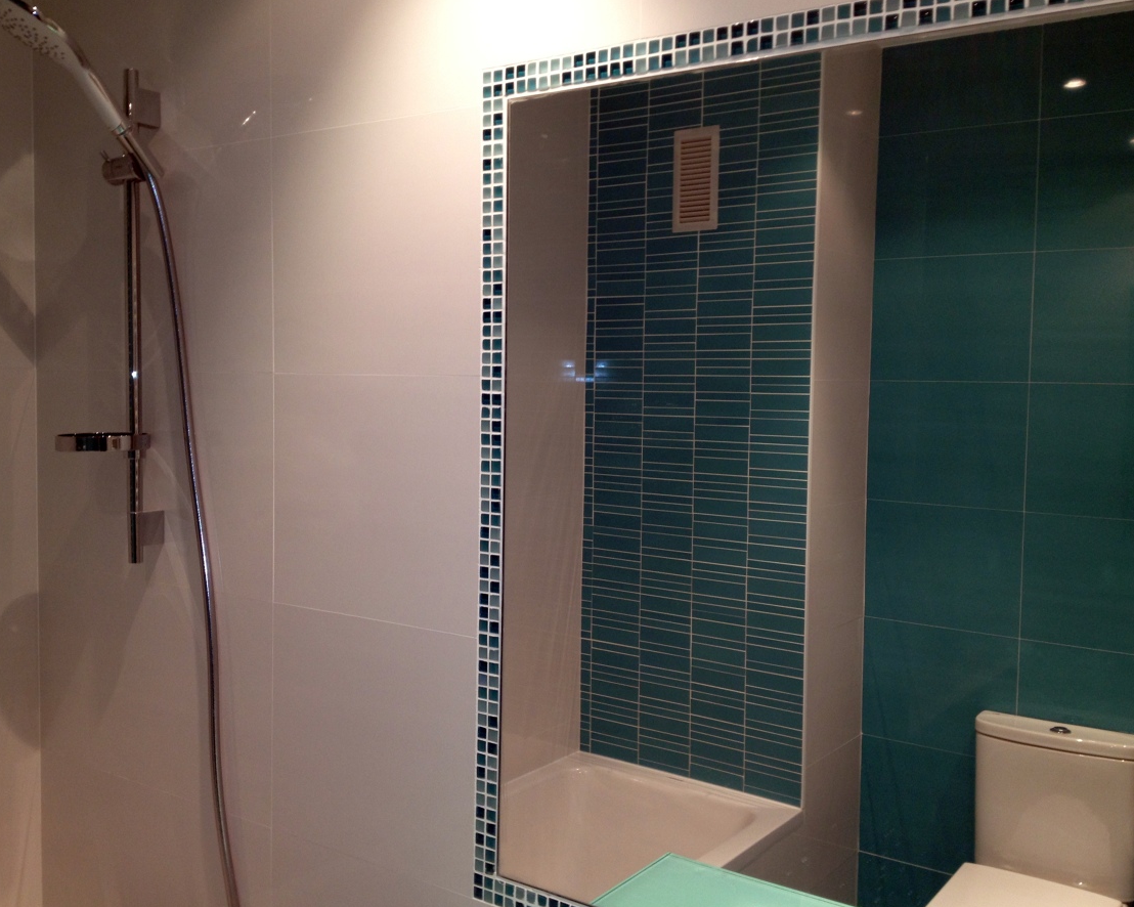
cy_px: 455
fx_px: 1242
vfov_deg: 40.1
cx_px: 576
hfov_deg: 49.1
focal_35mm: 37
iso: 80
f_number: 2.4
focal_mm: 4.28
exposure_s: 1/20
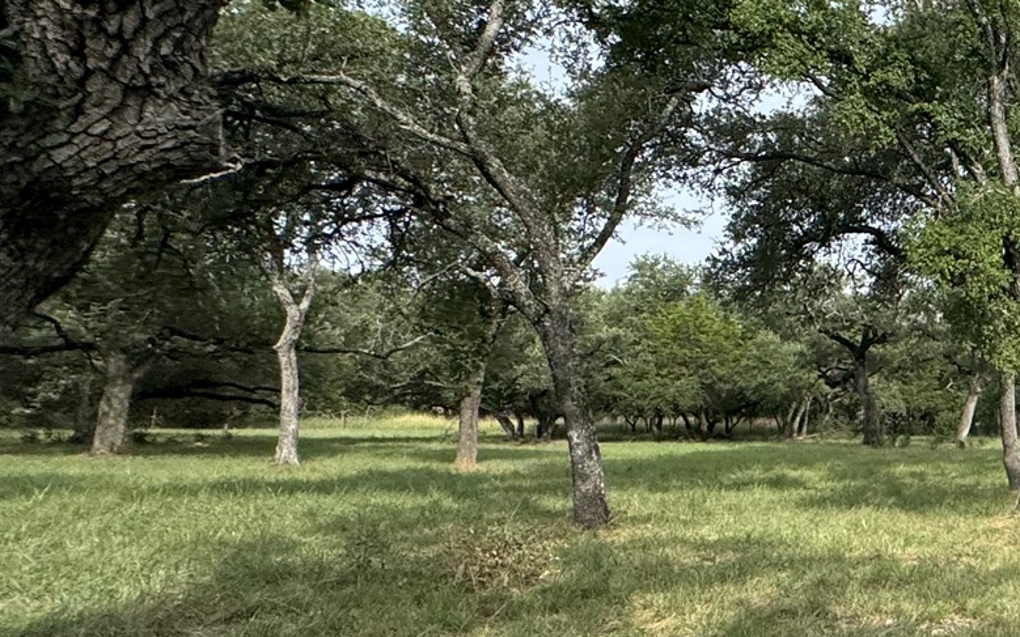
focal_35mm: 39
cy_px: 379
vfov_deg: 32.7
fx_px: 1084
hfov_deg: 37.0
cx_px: 1254
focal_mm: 2.22
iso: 50
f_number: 2.2
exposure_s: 1/1063
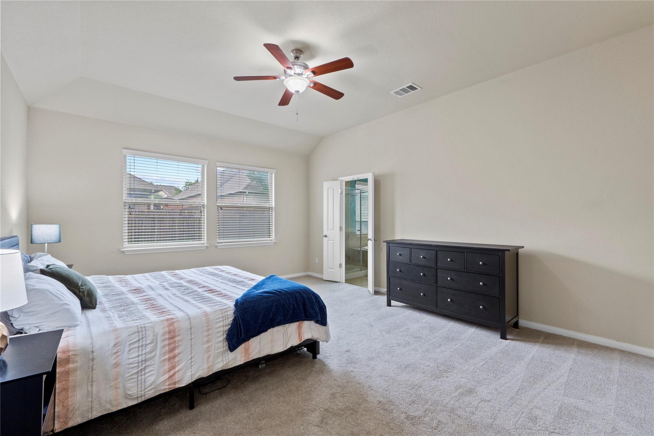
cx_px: 327
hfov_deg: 100.4
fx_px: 272
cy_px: 218
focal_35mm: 15
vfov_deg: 77.3
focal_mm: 10
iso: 250
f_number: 11
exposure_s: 3.2
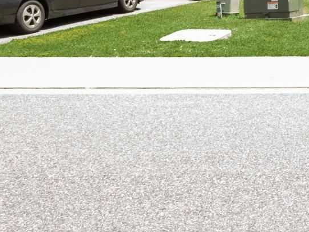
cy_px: -72
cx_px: 576
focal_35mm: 73
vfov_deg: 18.7
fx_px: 652
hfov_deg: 19.2
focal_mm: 20
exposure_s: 1/4
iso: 100
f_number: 20
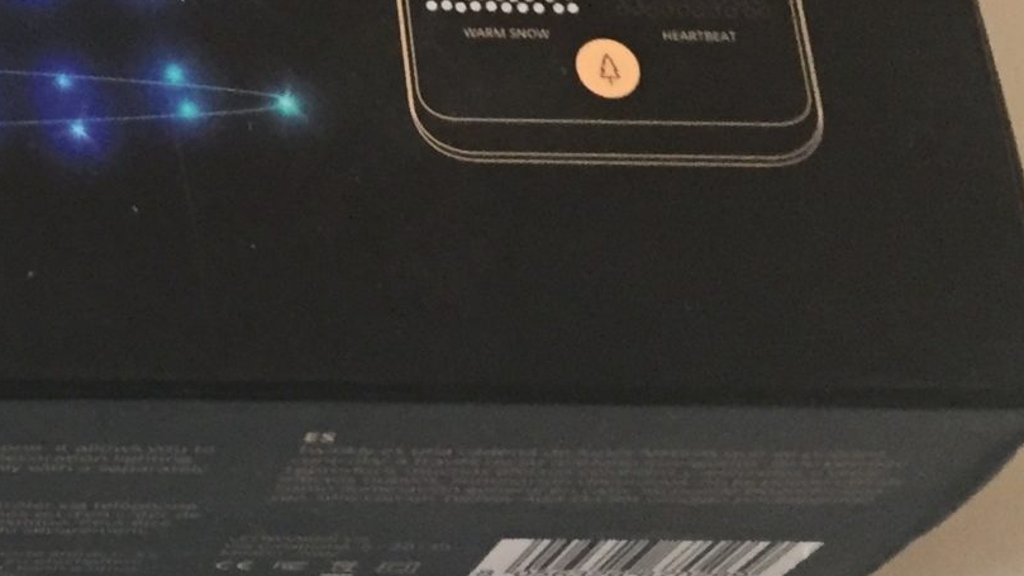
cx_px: -189
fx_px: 2715
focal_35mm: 100
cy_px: -186
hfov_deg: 20.1
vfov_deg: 11.8
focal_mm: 4.15
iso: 200
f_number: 2.2
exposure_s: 1/33
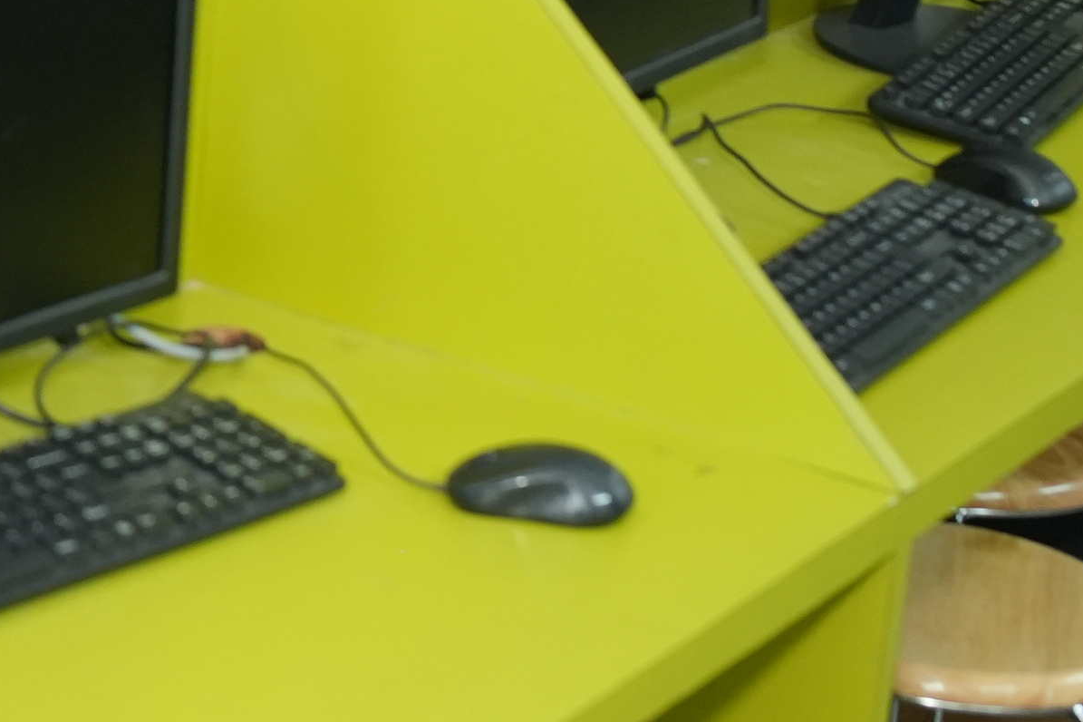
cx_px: -585
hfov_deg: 14.1
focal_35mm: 135
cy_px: -250
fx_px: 4060
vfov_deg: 9.9
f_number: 3.2
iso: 2000
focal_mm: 35
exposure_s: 1/160
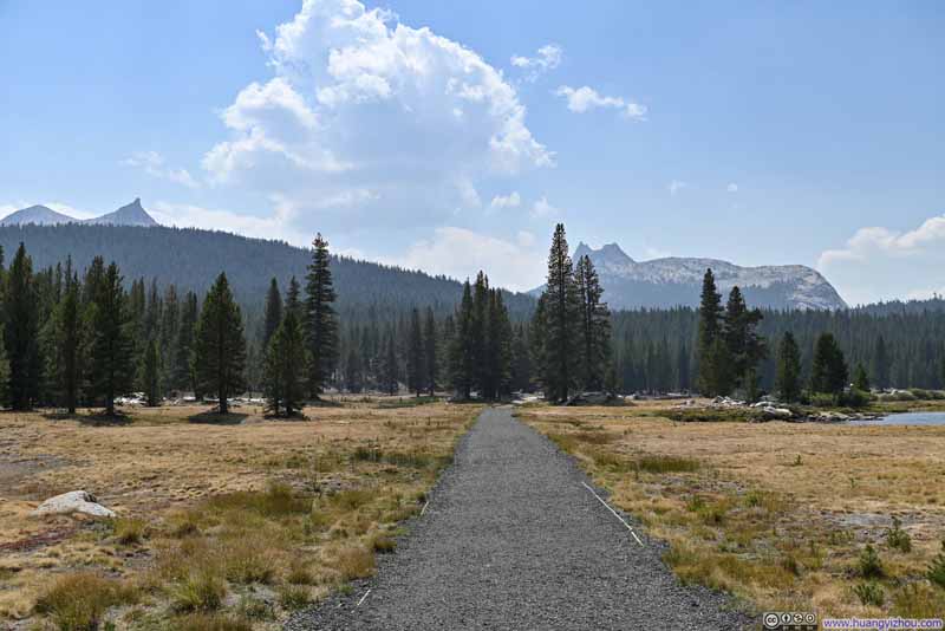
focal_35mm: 35
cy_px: 316
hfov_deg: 54.4
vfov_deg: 37.9
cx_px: 472
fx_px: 919
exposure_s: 1/1600
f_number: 5.6
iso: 100
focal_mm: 35
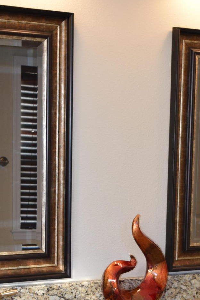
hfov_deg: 14.7
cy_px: 228
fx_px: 775
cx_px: 137
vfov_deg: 21.7
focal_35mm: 93
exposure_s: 1/125
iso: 500
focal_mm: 29
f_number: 5.6
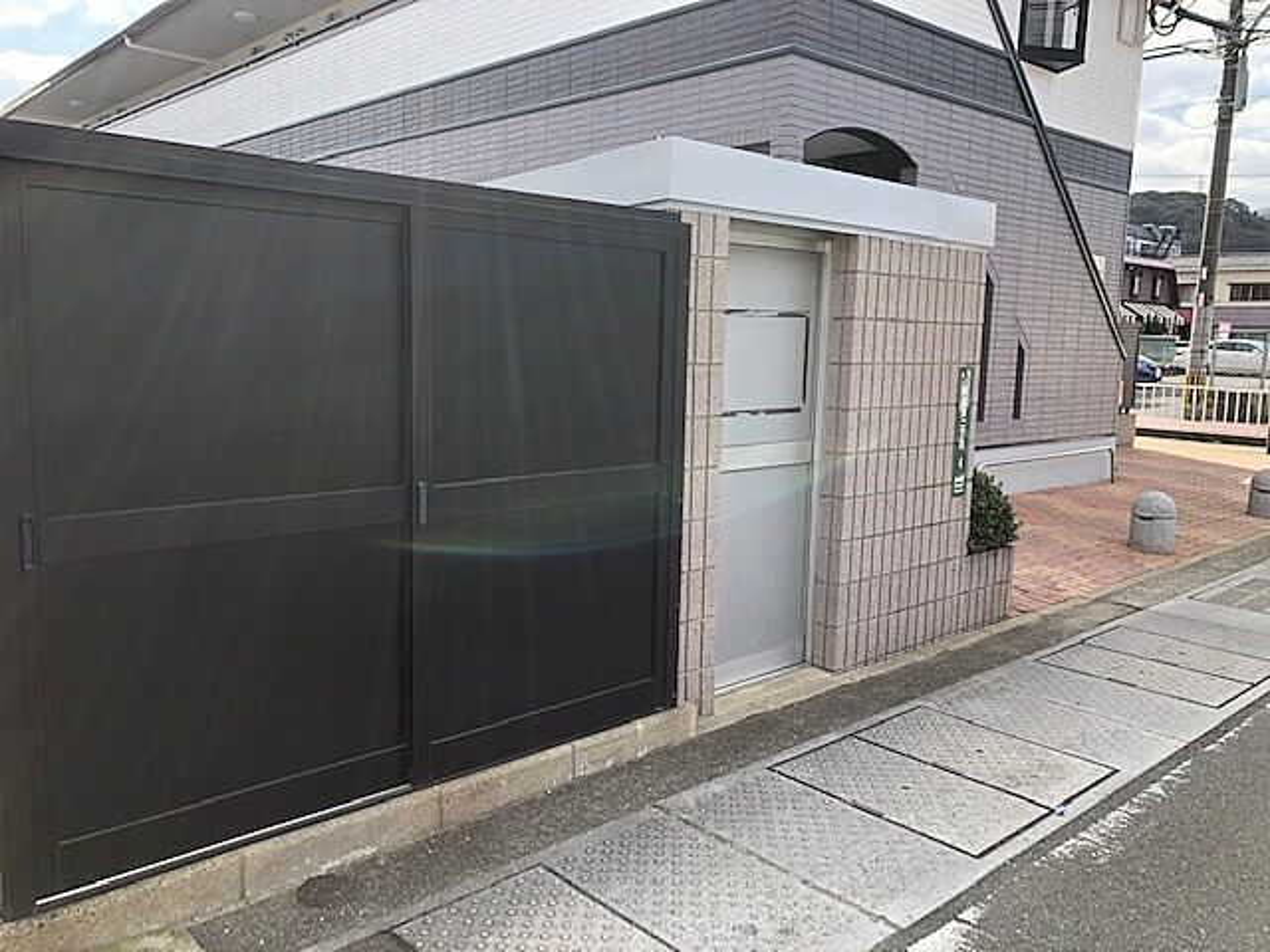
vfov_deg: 49.7
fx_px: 1027
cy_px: 476
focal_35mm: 28
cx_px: 635
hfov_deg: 63.4
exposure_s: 1/762
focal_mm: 3.99
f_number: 1.8
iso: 20
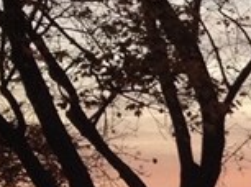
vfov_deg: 6.3
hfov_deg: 7.5
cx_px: 717
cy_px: 151
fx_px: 1700
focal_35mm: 235
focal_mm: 4.28
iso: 80
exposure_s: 1/120
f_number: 2.4
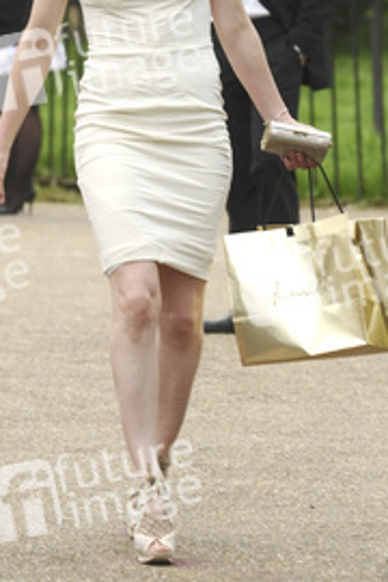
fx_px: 4672
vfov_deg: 7.1
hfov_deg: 4.8
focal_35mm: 289
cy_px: 168
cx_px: 154
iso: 320
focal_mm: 130
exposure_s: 1/200
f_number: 4.5
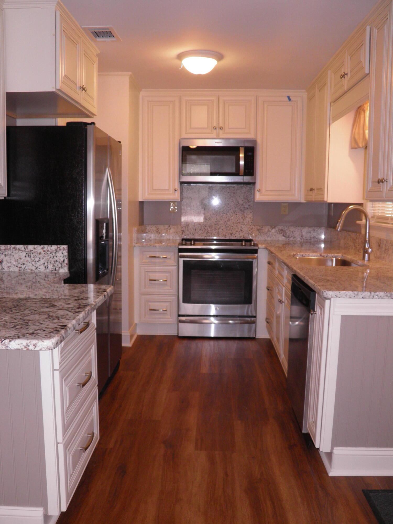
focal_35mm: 30
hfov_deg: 46.8
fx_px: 454
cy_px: 262
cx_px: 196
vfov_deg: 60.0
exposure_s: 1/40
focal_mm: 5.5
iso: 100
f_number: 3
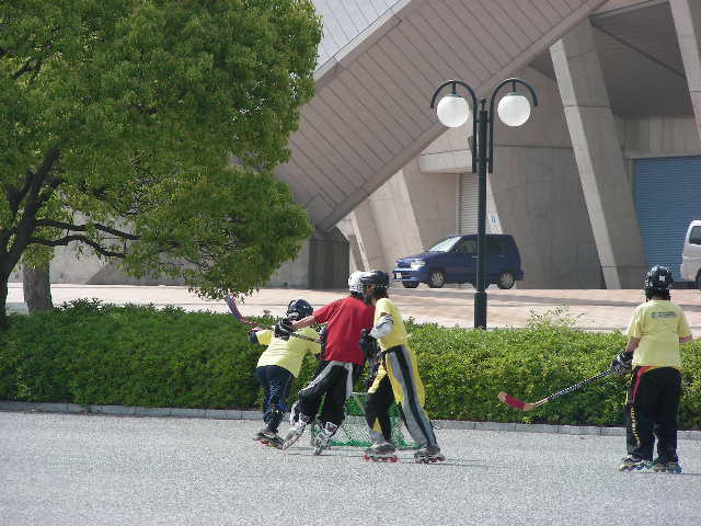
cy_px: 263
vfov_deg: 6.5
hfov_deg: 8.6
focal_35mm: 230
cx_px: 350
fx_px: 4658
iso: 50
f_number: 4
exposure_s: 1/313
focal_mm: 38.3
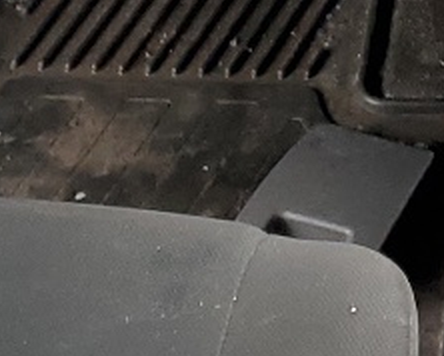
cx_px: 526
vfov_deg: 8.3
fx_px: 2407
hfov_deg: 10.4
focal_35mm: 183
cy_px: -192
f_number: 1.5
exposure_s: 1/120
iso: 85
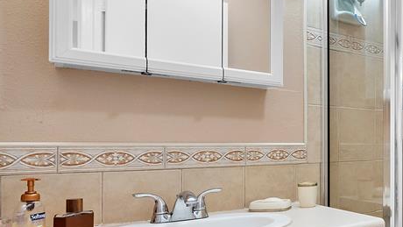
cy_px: 145
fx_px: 374
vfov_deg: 33.5
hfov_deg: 43.8
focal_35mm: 35
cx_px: 442
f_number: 8
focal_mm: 10
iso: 1000
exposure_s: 1/13
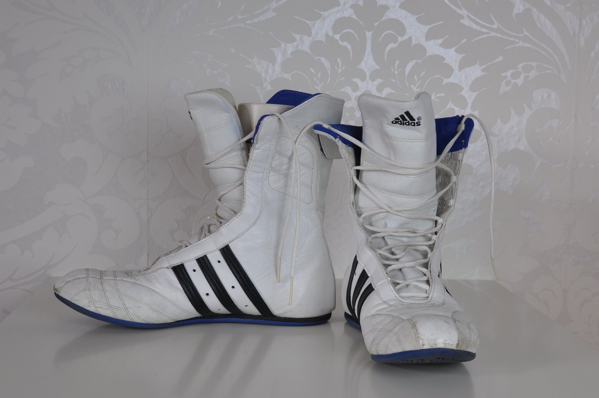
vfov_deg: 34.1
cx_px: 300
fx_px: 648
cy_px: 199
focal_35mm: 39
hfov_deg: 49.6
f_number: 6.3
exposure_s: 1/40
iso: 200
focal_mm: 26
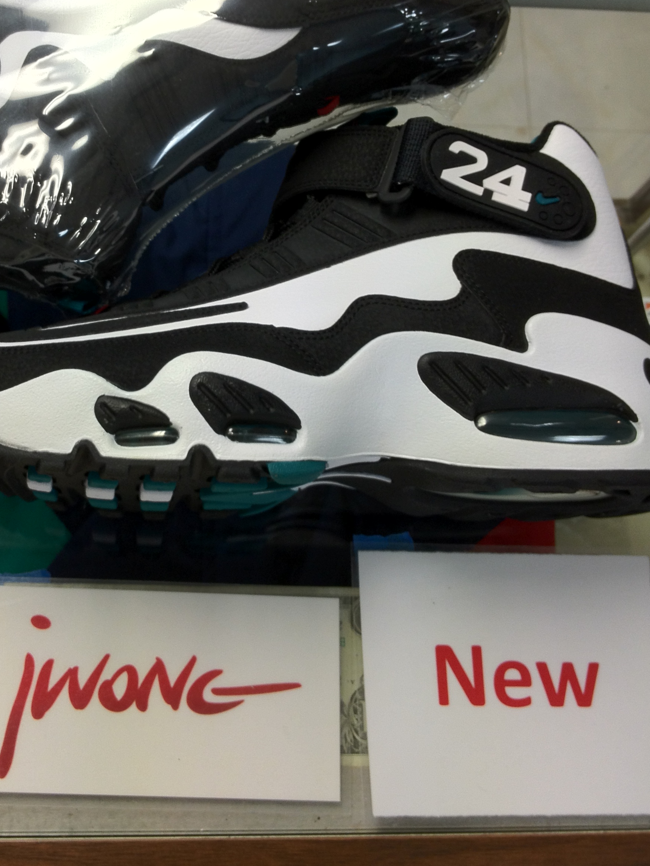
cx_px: 214
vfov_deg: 38.6
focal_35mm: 49
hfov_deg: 29.5
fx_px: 1226
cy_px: 310
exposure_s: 1/33
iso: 80
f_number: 2.4
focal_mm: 4.28
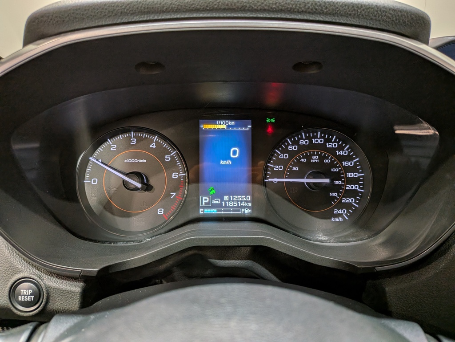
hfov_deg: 71.6
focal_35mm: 24
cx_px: 228
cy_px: 171
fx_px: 315
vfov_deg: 56.8
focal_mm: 4.53
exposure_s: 1/71.1
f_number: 1.7
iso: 31
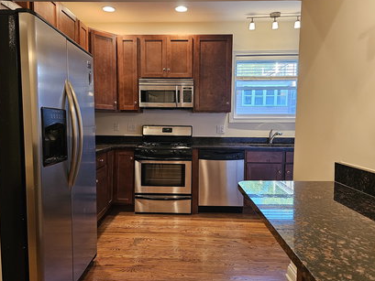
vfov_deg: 56.8
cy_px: 140
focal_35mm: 24
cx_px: 183
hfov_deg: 71.6
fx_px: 260
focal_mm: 6.3
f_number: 1.7
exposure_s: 1/120
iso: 640
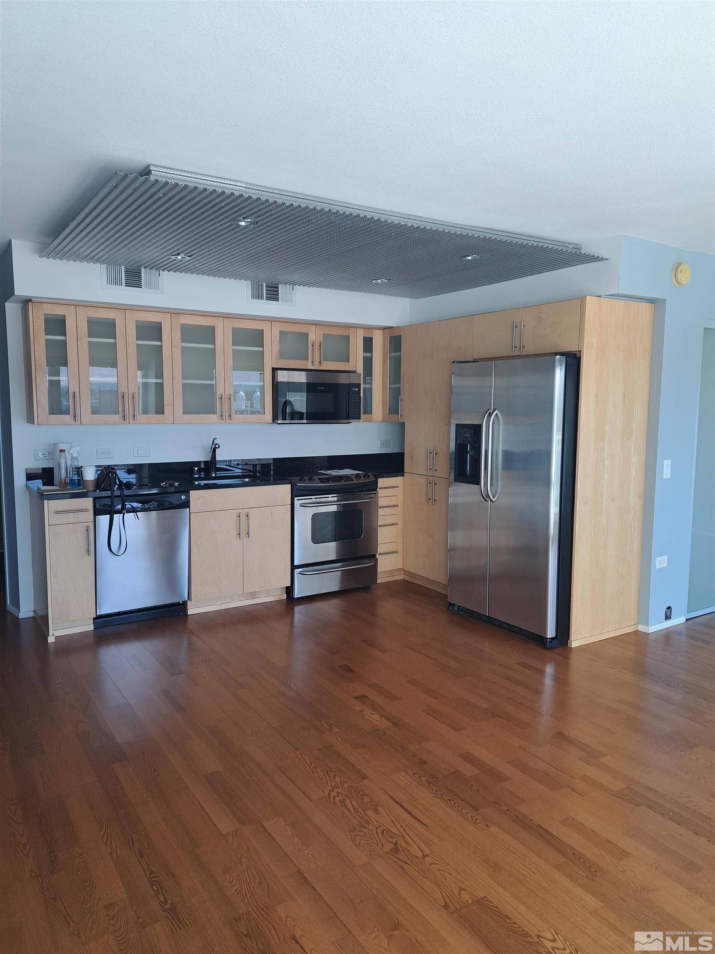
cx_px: 358
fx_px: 661
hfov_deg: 56.8
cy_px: 477
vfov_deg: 71.6
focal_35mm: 24
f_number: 1.8
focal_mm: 5.23
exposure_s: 1/120
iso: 50
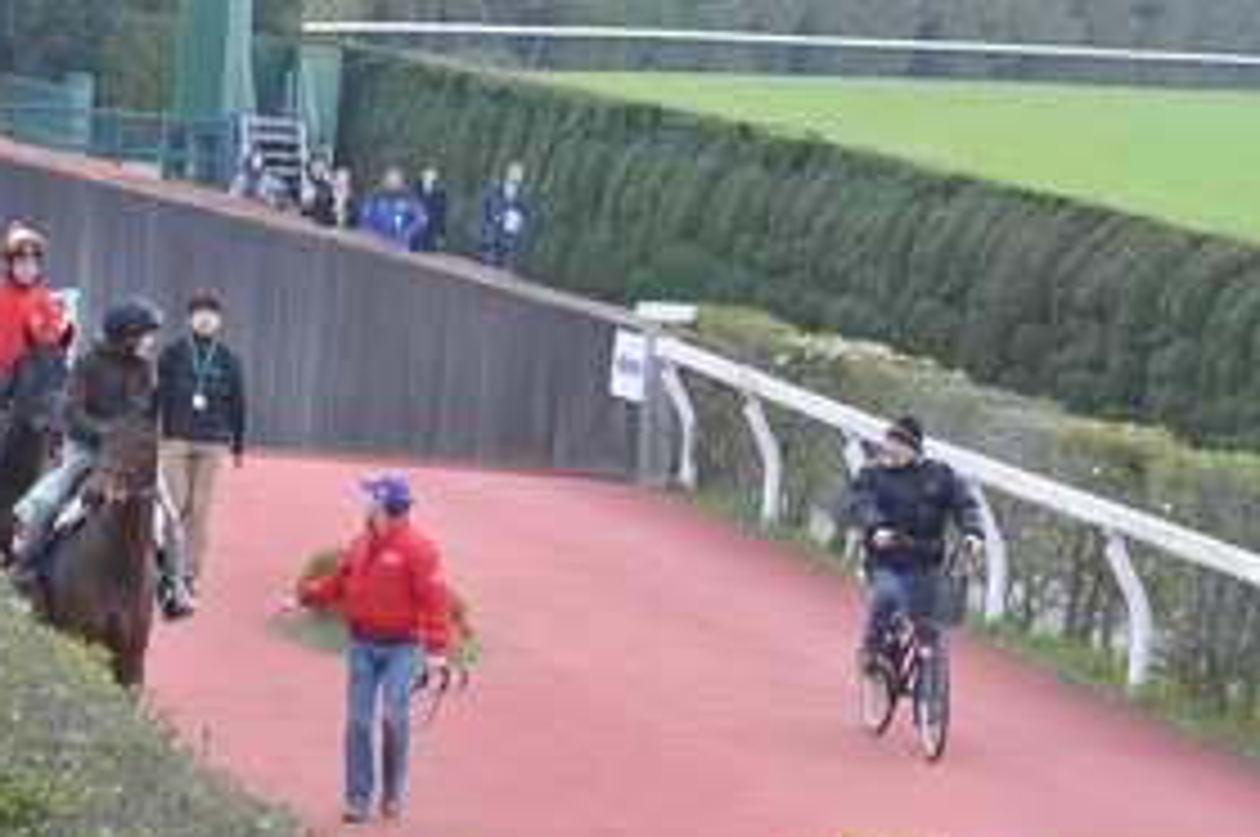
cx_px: 662
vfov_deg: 7.0
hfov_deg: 10.5
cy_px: 488
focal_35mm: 197
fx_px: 6887
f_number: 7.1
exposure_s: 1/200
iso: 1000
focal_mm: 92
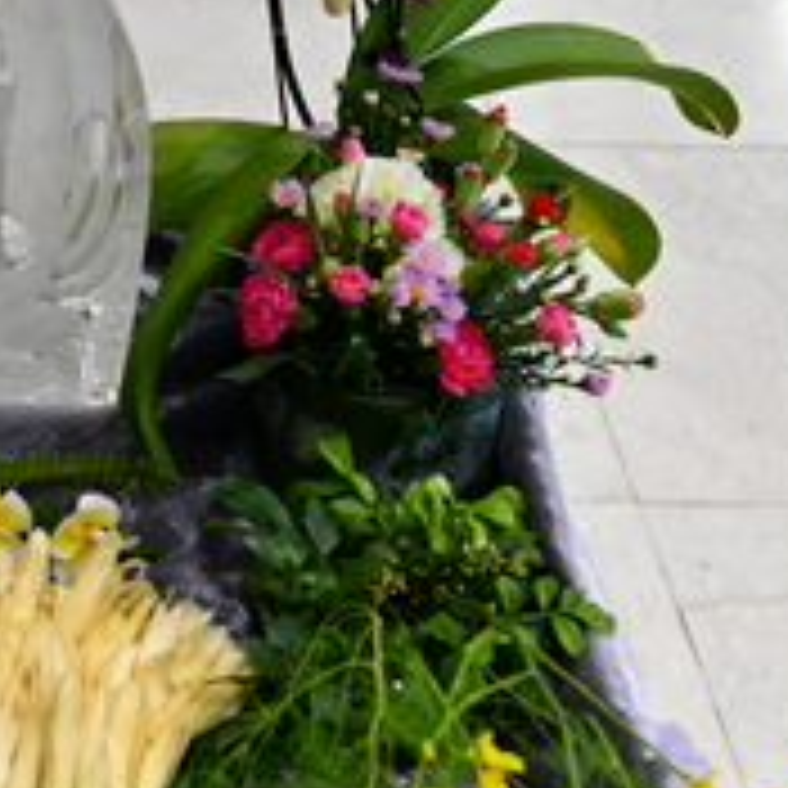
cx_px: -108
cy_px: 191
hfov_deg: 17.3
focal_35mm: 97
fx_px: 2498
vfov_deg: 17.8
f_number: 5
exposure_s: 1/125
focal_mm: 40
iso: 1600
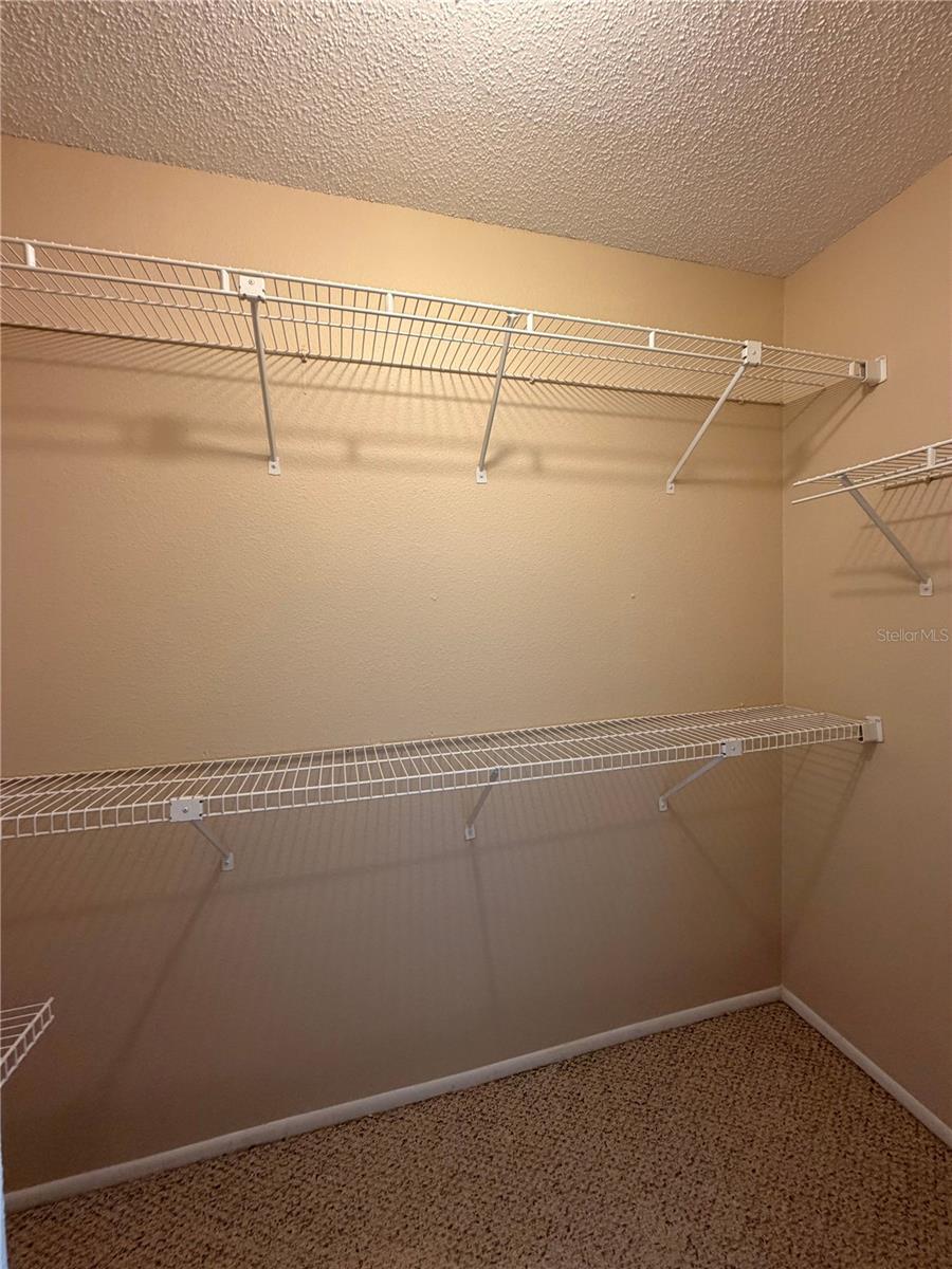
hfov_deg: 85.7
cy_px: 634
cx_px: 476
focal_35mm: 14
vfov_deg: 102.1
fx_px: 513
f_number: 2.2
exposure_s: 1/60
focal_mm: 2.22
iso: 160
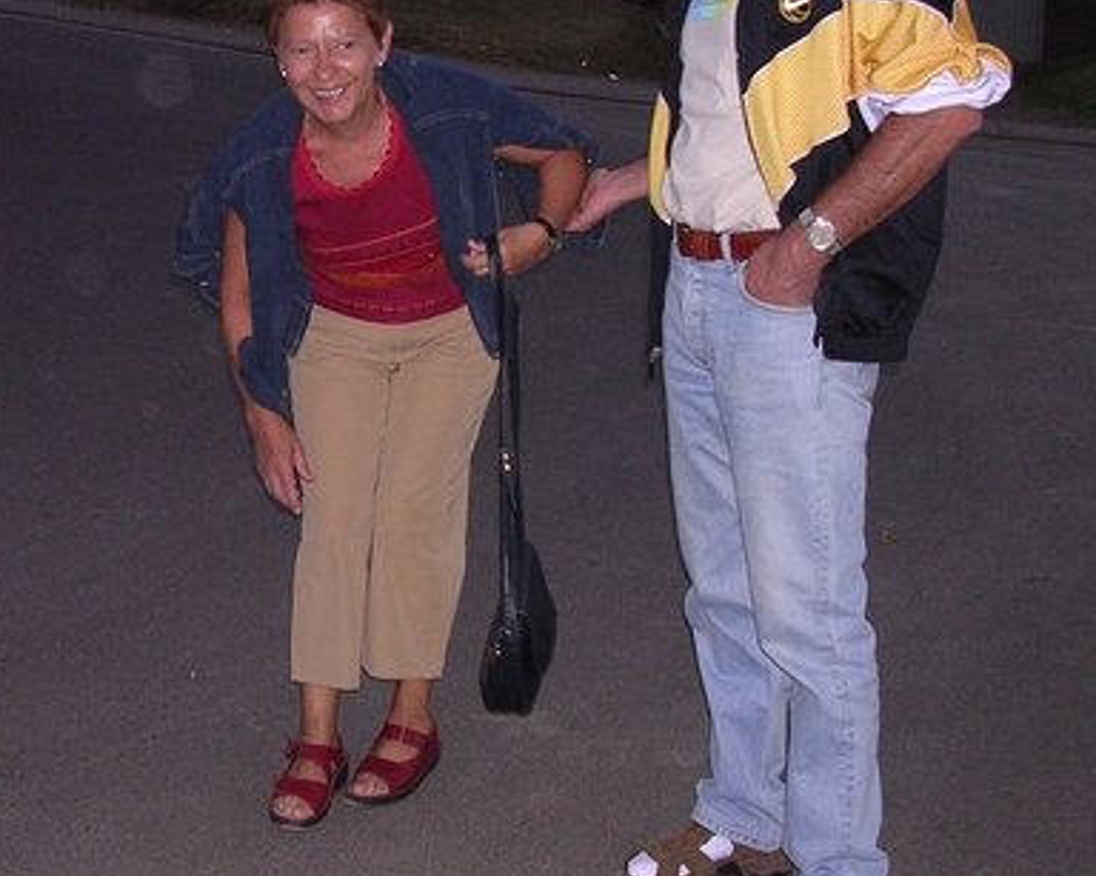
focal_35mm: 58
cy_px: 274
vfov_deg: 26.0
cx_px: 291
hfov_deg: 32.0
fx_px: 1881
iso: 317
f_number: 2.8
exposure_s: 1/60.1
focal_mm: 5.8
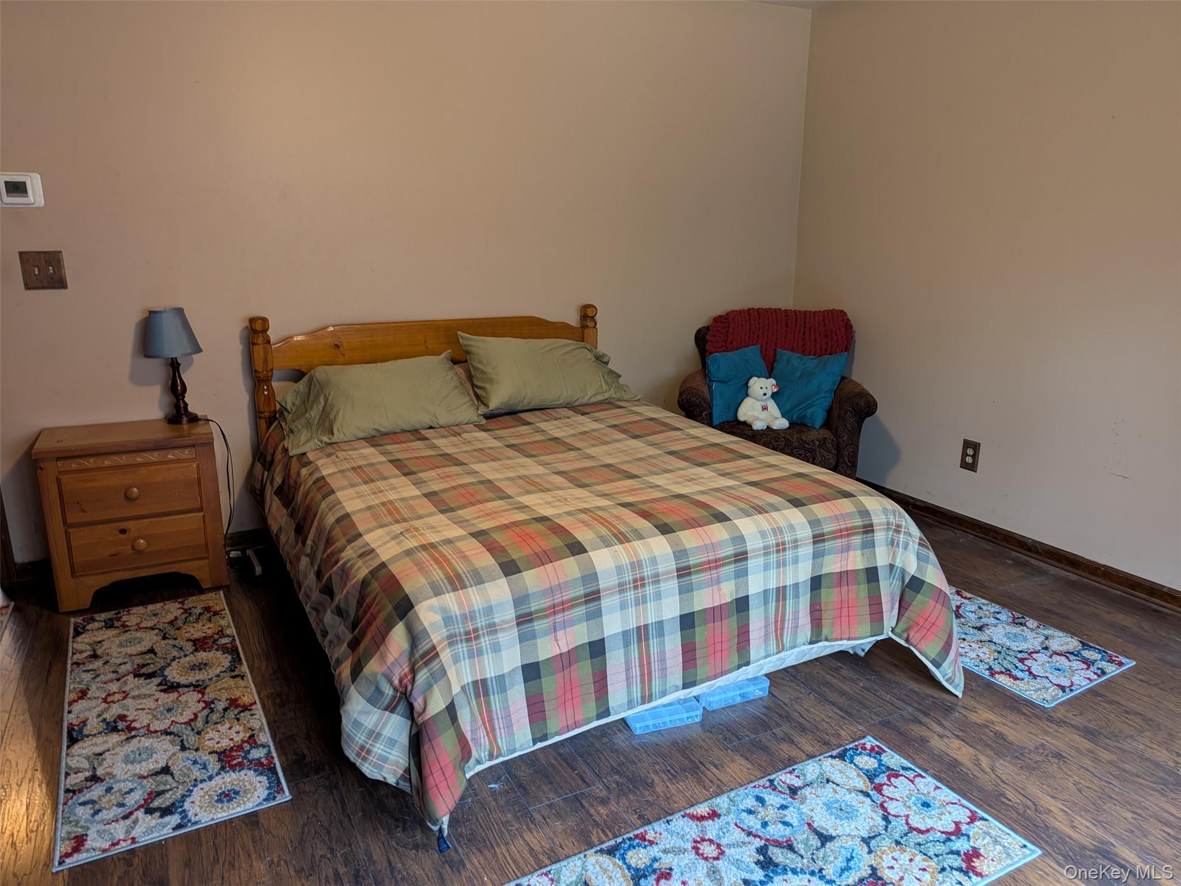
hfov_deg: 71.6
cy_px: 443
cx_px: 590
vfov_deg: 56.8
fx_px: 819
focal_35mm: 24
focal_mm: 6.81
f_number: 1.85
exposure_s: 1/6.66
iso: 85
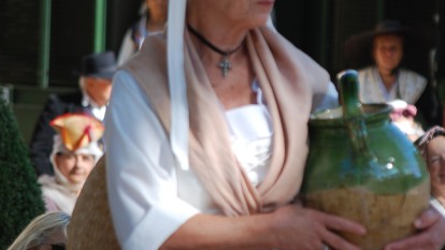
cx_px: 284
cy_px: 66
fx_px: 4485
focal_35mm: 380
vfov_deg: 3.2
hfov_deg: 5.7
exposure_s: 1/320
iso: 200
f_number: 5
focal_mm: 125
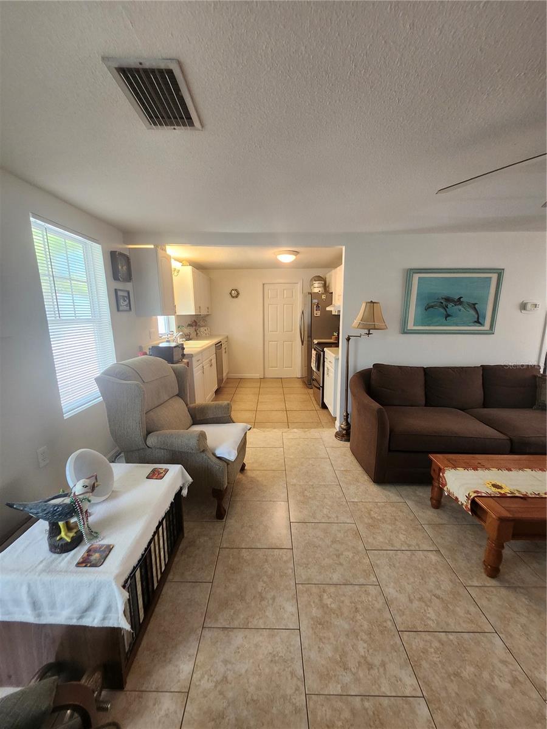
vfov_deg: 106.2
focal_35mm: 13
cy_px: 364
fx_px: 274
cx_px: 274
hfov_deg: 89.9
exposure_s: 1/60
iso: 200
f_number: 2.2
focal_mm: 1.74
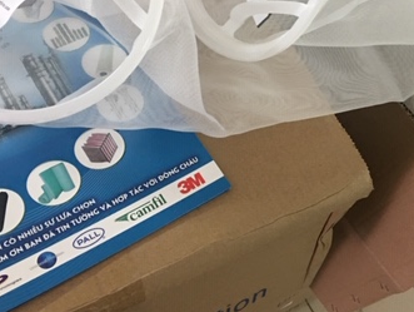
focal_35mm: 56
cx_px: 308
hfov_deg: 33.7
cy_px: 93
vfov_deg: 25.9
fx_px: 670
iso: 100
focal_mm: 4.15
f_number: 2.2
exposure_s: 1/8
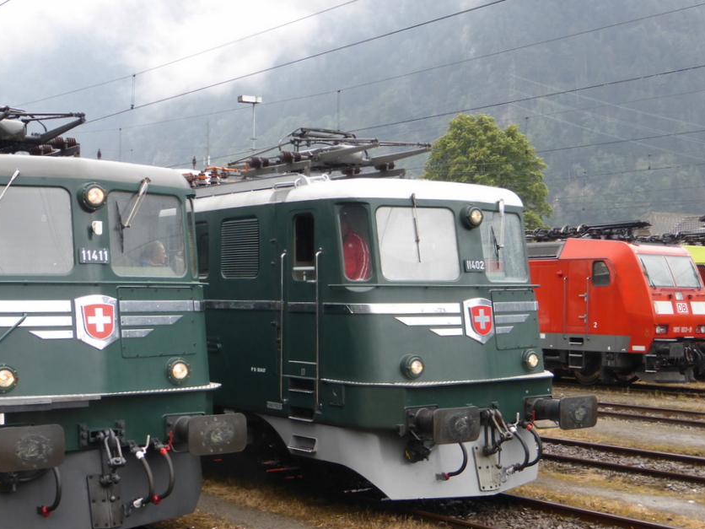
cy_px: 312
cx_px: 352
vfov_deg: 26.1
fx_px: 1141
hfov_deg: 34.3
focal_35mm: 56
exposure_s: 1/60
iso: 100
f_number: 3.9
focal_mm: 6.9
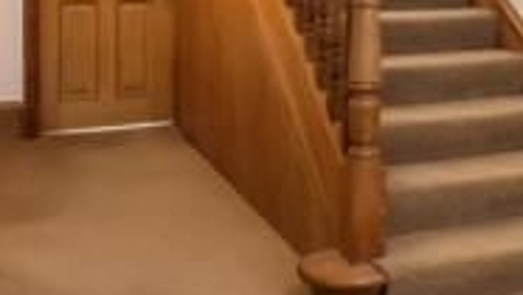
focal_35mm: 59
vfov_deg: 19.2
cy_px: -69
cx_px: 505
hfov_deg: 32.9
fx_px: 819
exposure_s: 1/50
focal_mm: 16
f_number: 7.1
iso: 3200
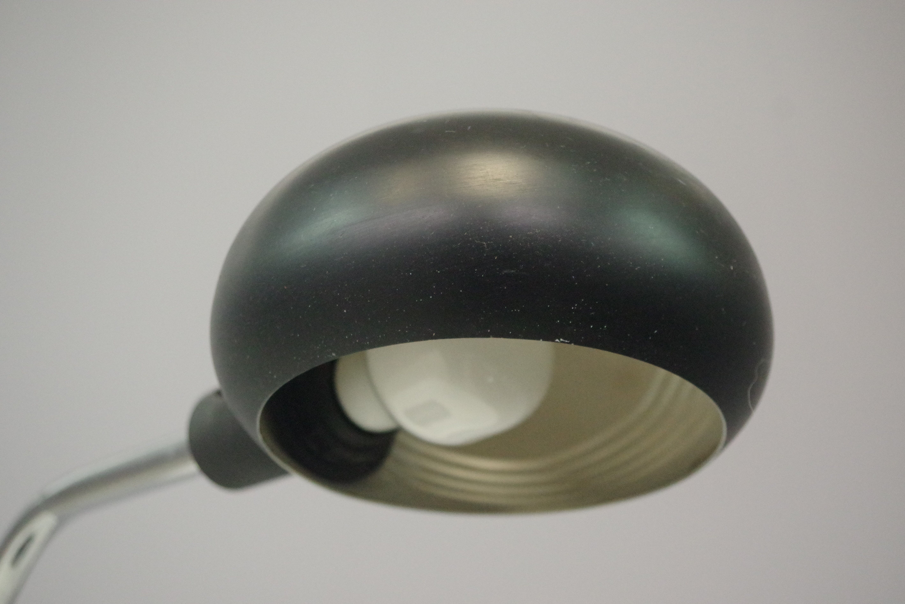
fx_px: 1056
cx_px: 452
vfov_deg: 31.9
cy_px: 302
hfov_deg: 46.4
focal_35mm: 42
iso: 6400
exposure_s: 1/60
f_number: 4
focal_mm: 28.13
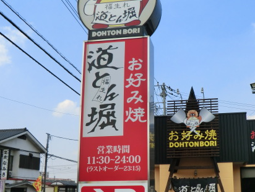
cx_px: 171
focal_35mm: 45
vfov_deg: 32.0
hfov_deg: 41.5
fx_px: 331
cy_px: 119
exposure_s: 1/200
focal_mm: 5.2
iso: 80
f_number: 7.9
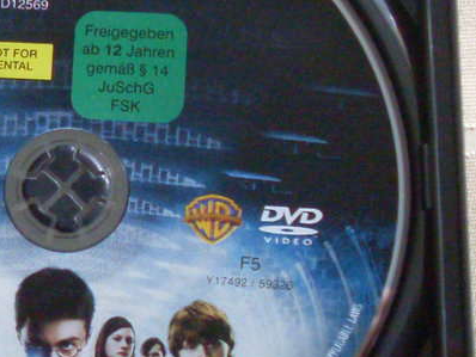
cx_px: -316
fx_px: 2257
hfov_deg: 11.4
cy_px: 158
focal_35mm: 164
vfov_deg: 9.1
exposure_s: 1/15
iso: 200
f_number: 3.1
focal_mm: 8.1
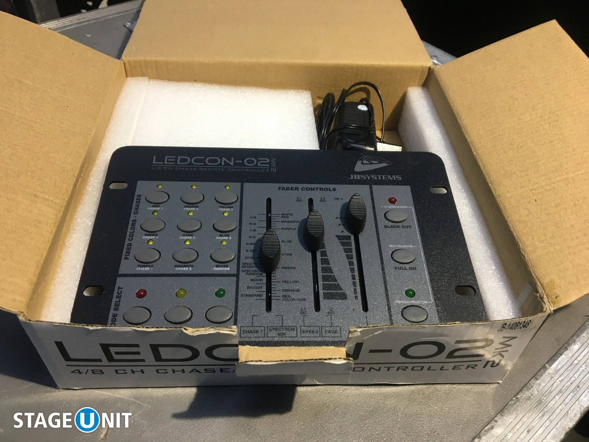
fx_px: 493
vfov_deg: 48.2
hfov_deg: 61.7
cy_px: 221
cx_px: 294
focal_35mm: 29
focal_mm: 4.15
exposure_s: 1/33
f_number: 2.2
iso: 32
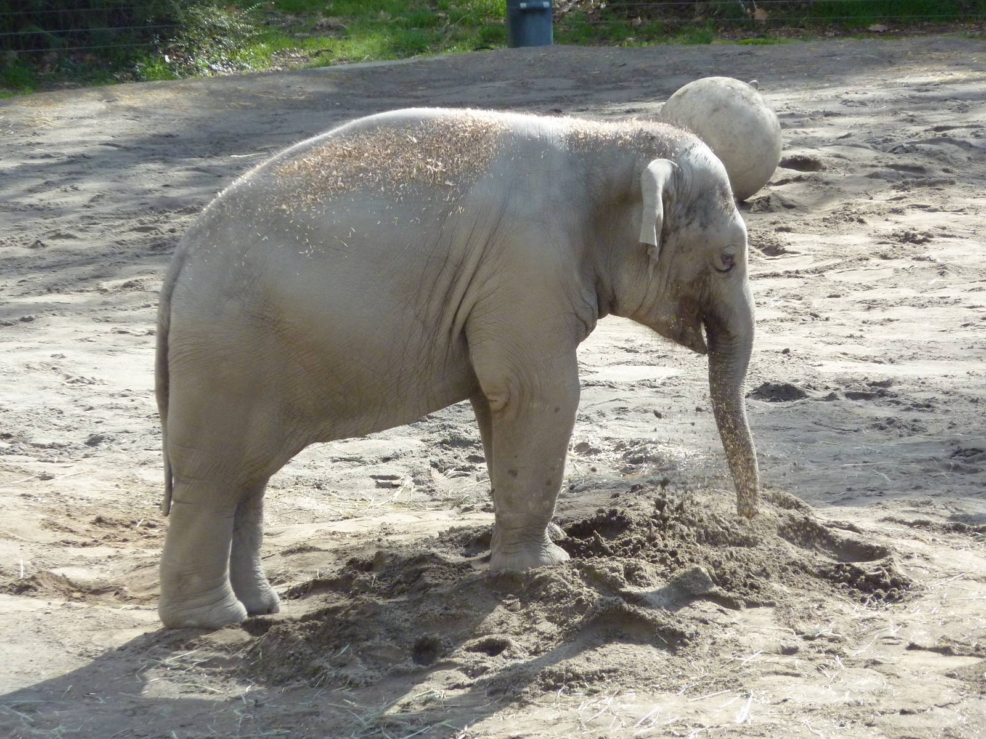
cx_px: 493
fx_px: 6893
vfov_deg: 6.1
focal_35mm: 242
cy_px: 370
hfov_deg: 8.2
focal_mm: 39.7
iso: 320
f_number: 4.7
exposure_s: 1/500
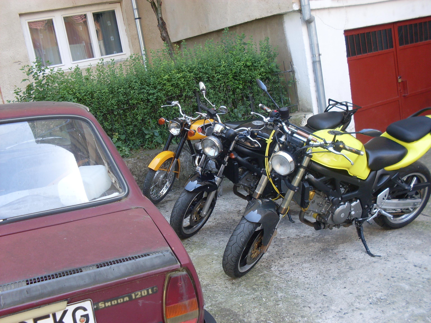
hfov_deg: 49.0
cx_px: 216
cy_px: 162
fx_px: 473
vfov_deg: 37.7
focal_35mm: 38
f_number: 2.8
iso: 80
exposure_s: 1/180
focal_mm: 6.3
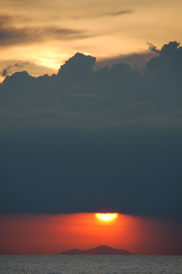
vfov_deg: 6.9
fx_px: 2278
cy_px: 137
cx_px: 91
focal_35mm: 300
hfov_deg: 4.6
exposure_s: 1/320
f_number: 6.3
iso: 200
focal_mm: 200
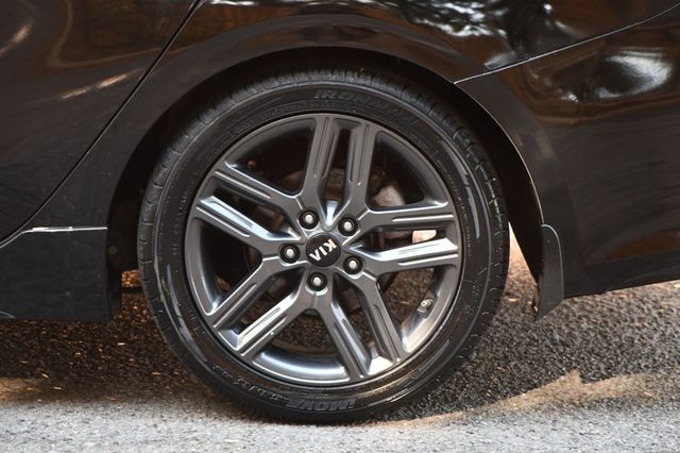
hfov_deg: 12.5
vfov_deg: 8.3
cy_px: 226
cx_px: 340
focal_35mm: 165
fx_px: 3115
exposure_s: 1/160
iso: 800
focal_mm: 110
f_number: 4.8
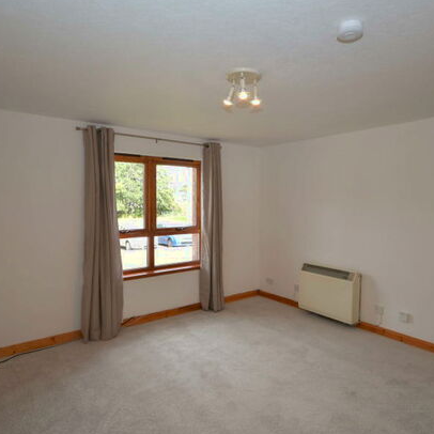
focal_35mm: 22
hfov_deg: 69.4
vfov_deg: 69.6
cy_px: 209
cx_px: 241
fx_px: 312
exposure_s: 1/125
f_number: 4
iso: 280
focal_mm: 10
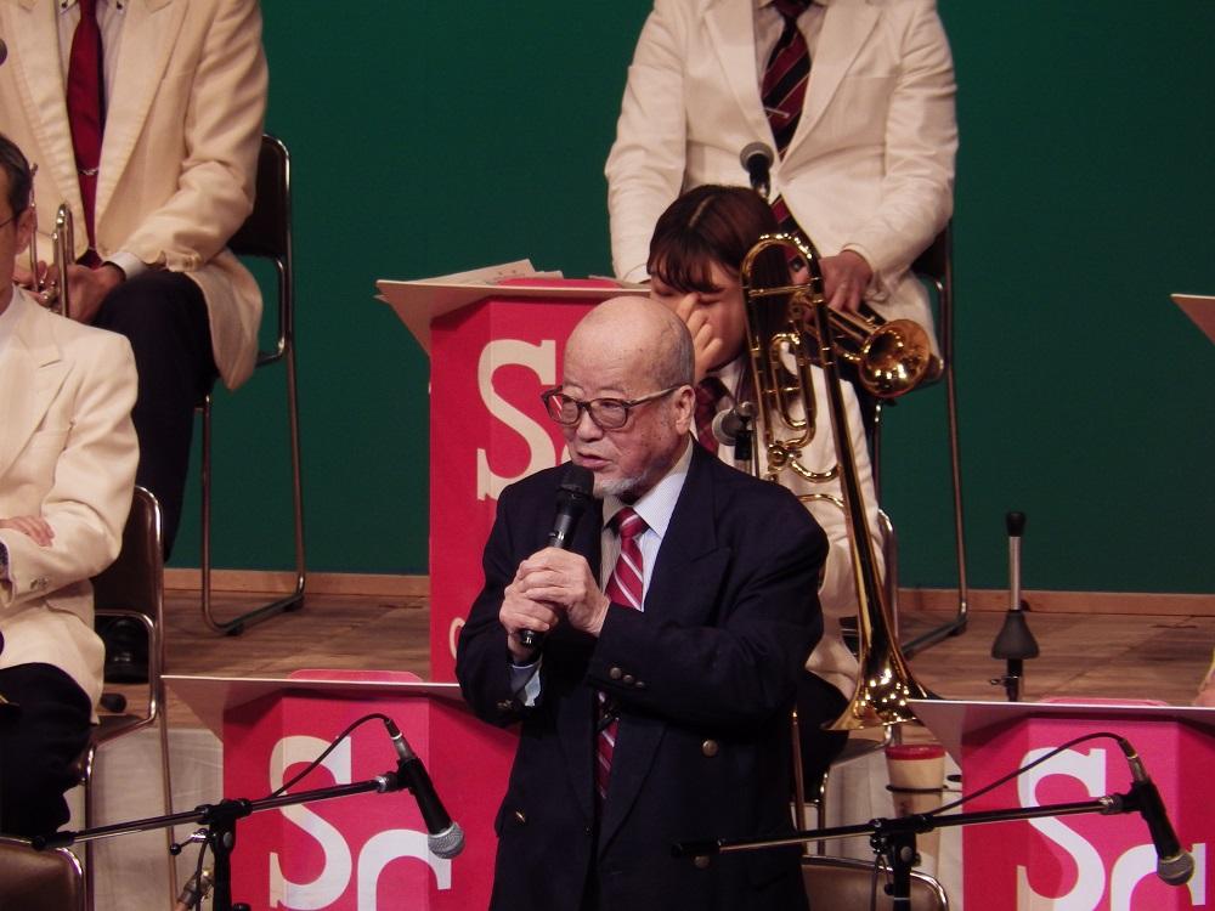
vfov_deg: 2.6
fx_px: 20358
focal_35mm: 580
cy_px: 456
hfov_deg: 3.4
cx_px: 608
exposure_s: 1/45
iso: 200
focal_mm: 104
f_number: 5.9
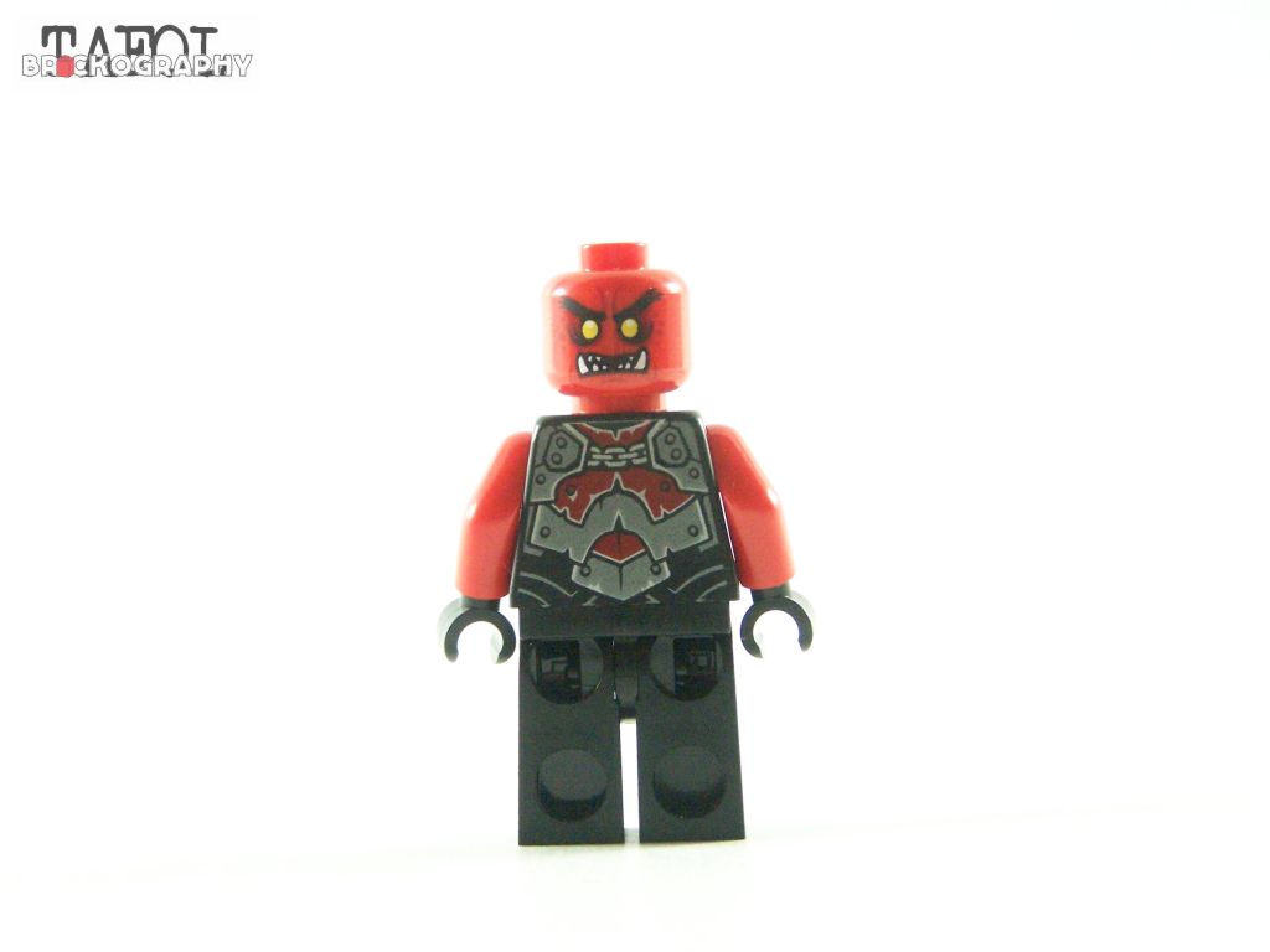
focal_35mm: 105
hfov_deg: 18.7
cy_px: 476
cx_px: 635
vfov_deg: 14.1
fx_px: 3852
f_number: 3.2
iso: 400
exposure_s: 1/45
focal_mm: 17.5
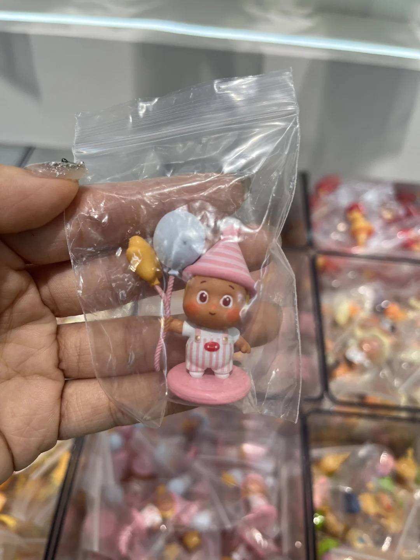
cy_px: 280
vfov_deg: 67.3
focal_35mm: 26
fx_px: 421
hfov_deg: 53.1
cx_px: 210
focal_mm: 5.1
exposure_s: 1/240
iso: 40
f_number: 1.6
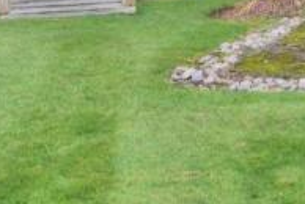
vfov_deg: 11.2
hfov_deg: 16.4
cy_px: -103
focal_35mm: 118
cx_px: 396
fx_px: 1001
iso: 640
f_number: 7.1
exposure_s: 1/125
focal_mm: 35
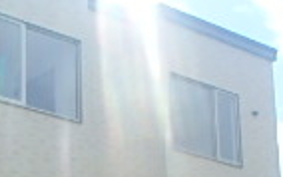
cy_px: 266
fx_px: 772
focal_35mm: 100
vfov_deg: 12.5
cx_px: -8
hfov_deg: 20.1
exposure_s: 1/400
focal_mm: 3.7
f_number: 6
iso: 125
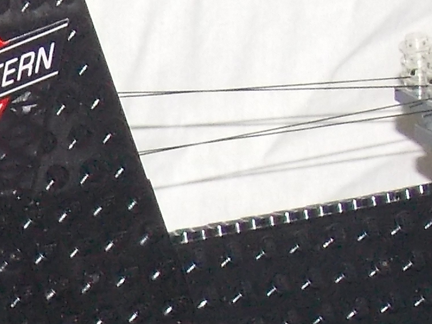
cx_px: -524
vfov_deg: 4.1
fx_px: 4492
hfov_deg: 5.4
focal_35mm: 360
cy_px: 701
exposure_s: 1/30
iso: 200
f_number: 4
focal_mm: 10.5
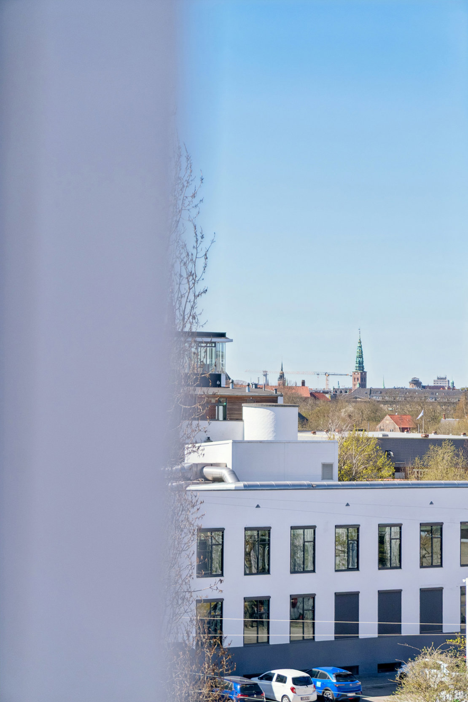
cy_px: 351
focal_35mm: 105
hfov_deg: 13.0
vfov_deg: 19.5
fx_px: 2047
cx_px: 234
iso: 250
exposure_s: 1/3200
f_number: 4
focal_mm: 70
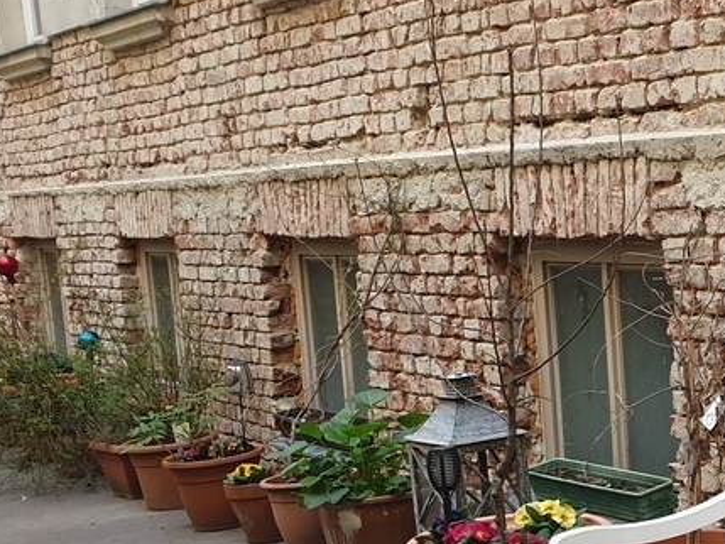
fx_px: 1299
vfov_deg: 23.1
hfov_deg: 27.6
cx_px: 859
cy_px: 476
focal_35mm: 62
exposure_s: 1/120
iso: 64
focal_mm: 4.3
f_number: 2.4
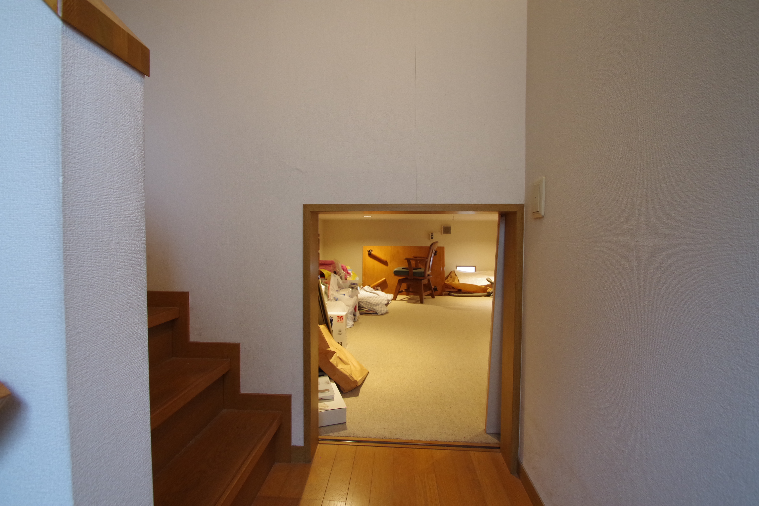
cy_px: 253
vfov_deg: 77.3
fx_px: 316
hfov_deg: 100.4
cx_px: 380
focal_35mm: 15
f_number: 7.1
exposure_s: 1/20
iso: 1600
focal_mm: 10
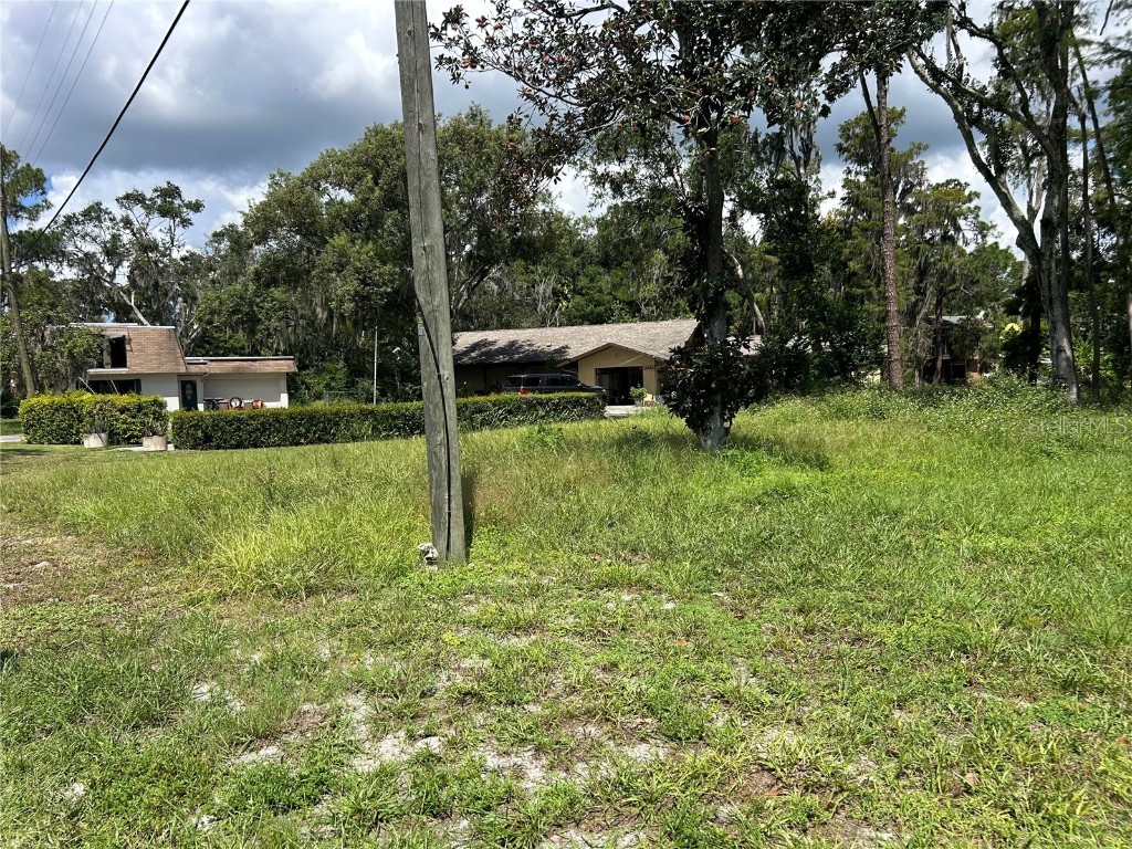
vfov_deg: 53.1
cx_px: 566
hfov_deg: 67.3
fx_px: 850
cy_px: 424
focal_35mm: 26
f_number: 1.5
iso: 50
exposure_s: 1/3356
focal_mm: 5.7
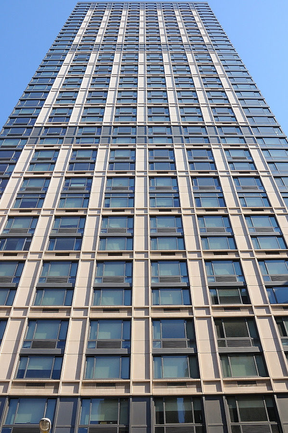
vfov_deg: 53.2
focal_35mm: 36
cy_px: 216
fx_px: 433
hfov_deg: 36.8
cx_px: 144
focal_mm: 24
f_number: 9
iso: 200
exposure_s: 1/200
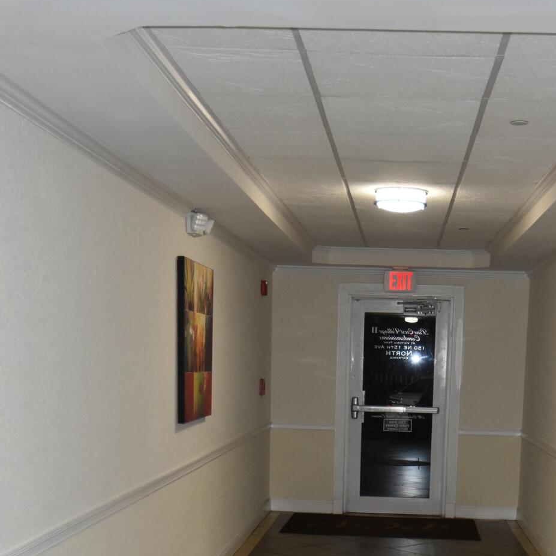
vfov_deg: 29.6
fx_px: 999
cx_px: 376
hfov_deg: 30.8
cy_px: 515
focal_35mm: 55
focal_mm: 20
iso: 1100
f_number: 4
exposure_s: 1/125
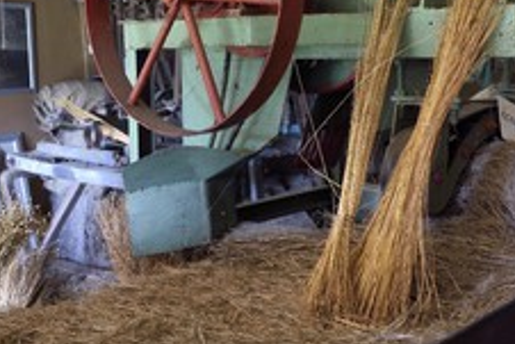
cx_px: 232
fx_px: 744
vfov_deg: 26.0
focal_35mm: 52
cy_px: 139
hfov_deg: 38.1
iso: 800
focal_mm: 28
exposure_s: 1/20
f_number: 5
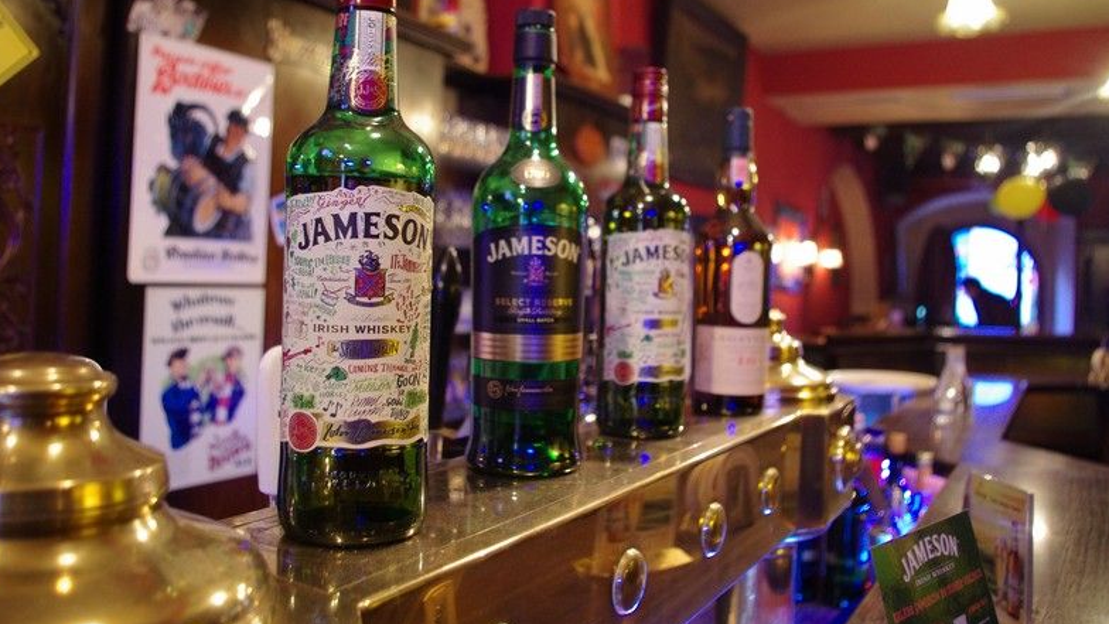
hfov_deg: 61.0
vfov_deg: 36.6
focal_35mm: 32
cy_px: 258
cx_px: 554
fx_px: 941
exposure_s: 1/8
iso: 1600
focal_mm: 20
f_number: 4
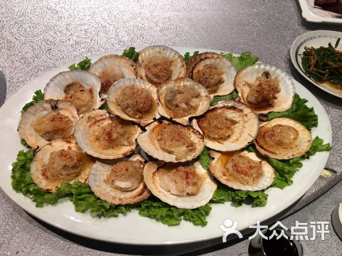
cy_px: 128
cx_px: 171
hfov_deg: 61.7
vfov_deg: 48.2
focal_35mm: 29
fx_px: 287
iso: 50
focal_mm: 4.15
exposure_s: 1/33
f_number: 2.2
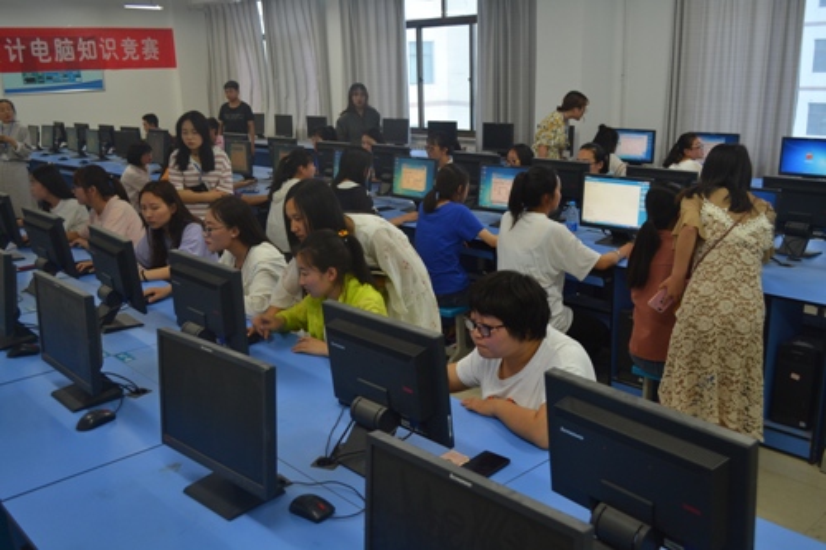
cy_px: 275
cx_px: 413
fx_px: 757
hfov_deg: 57.2
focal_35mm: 33
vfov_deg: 39.9
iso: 400
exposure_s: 1/50
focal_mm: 22
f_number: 4
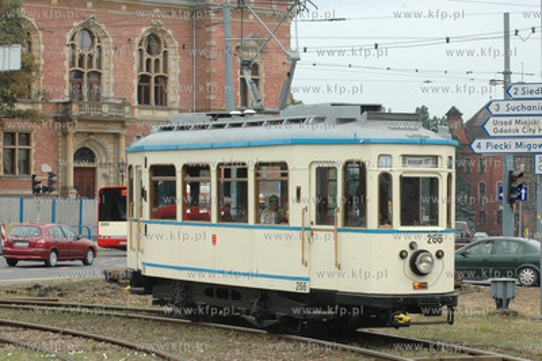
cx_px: 271
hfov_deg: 17.1
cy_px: 180
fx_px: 1805
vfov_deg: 11.4
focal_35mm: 120
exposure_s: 1/125
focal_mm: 80
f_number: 18
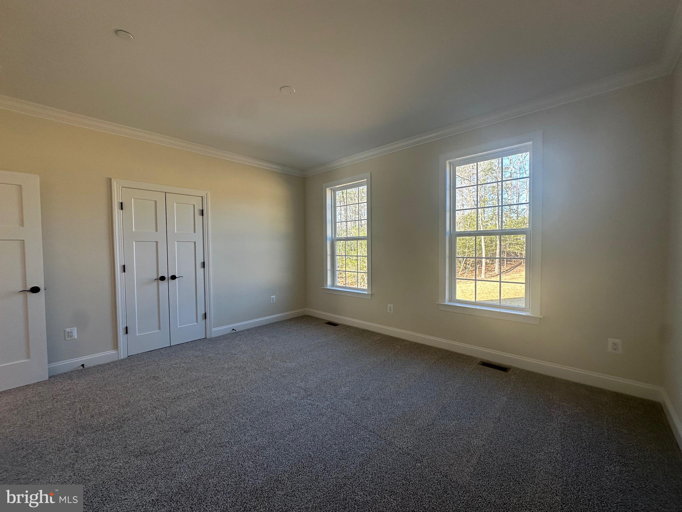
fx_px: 276
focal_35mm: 14
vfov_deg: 85.7
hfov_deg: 102.1
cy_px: 256
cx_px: 341
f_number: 2.2
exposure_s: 1/120
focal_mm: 2.22
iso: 80
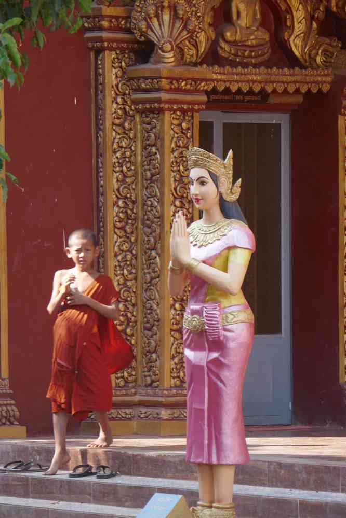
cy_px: 259
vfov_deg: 9.4
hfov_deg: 6.3
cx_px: 173
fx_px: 3143
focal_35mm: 218
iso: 200
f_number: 5.9
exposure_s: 1/125
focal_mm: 79.3
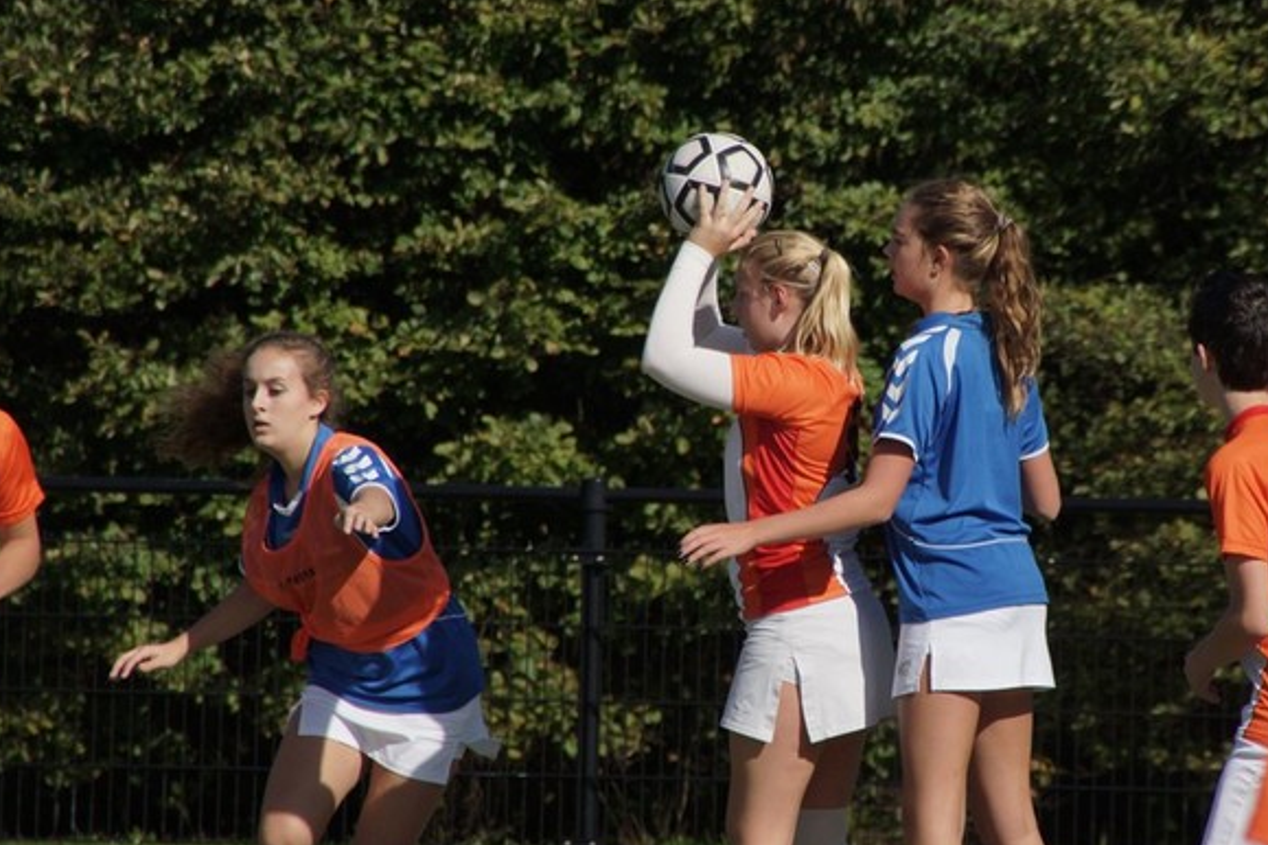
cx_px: 946
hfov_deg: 3.1
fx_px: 23351
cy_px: 352
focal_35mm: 663
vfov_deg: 2.1
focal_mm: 250
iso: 200
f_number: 8
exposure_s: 1/1000
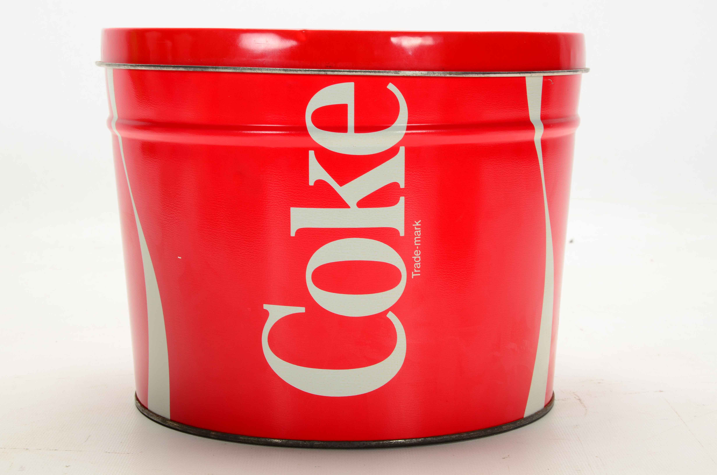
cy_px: 238
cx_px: 358
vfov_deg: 17.4
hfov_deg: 26.0
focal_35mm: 78
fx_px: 1550
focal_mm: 52
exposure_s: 1/160
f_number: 16
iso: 200
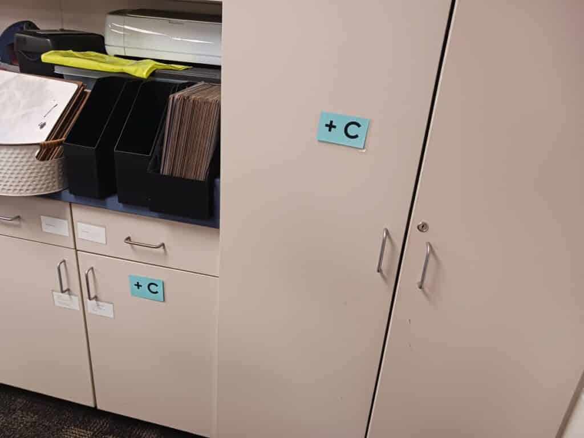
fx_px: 456
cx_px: 292
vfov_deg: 51.4
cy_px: 219
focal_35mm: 27
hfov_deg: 65.3
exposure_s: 1/24
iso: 400
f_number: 1.8
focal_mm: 4
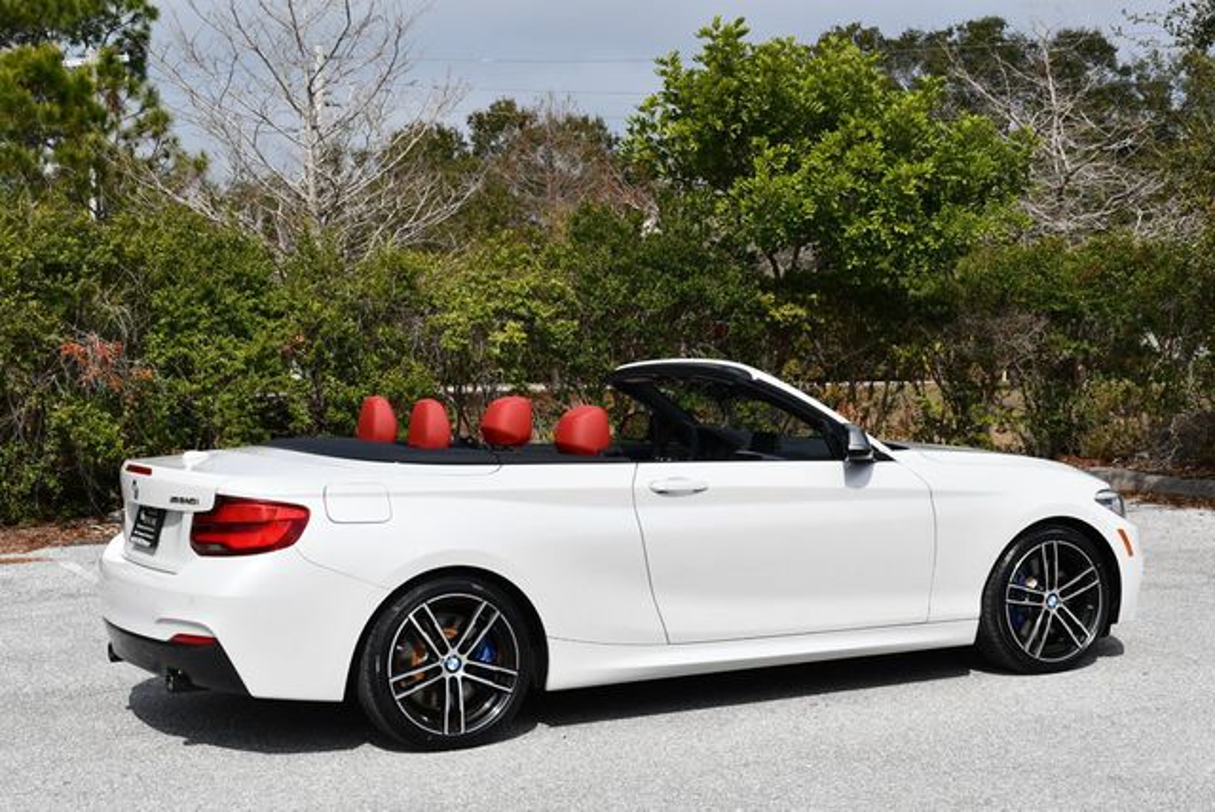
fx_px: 2027
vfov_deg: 22.7
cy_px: 406
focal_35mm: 60
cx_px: 608
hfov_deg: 33.4
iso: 100
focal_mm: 30
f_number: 9
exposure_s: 1/320
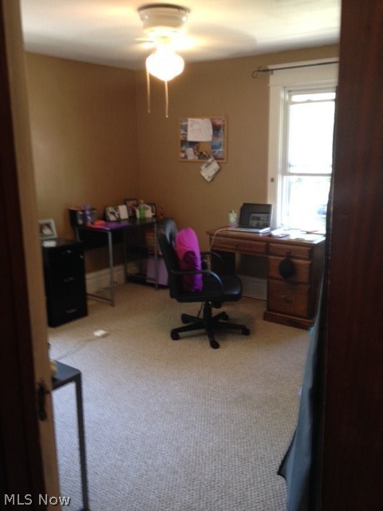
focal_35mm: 35
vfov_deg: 52.6
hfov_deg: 40.7
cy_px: 256
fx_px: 516
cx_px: 192
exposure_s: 1/20
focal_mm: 4.28
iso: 125
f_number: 2.4
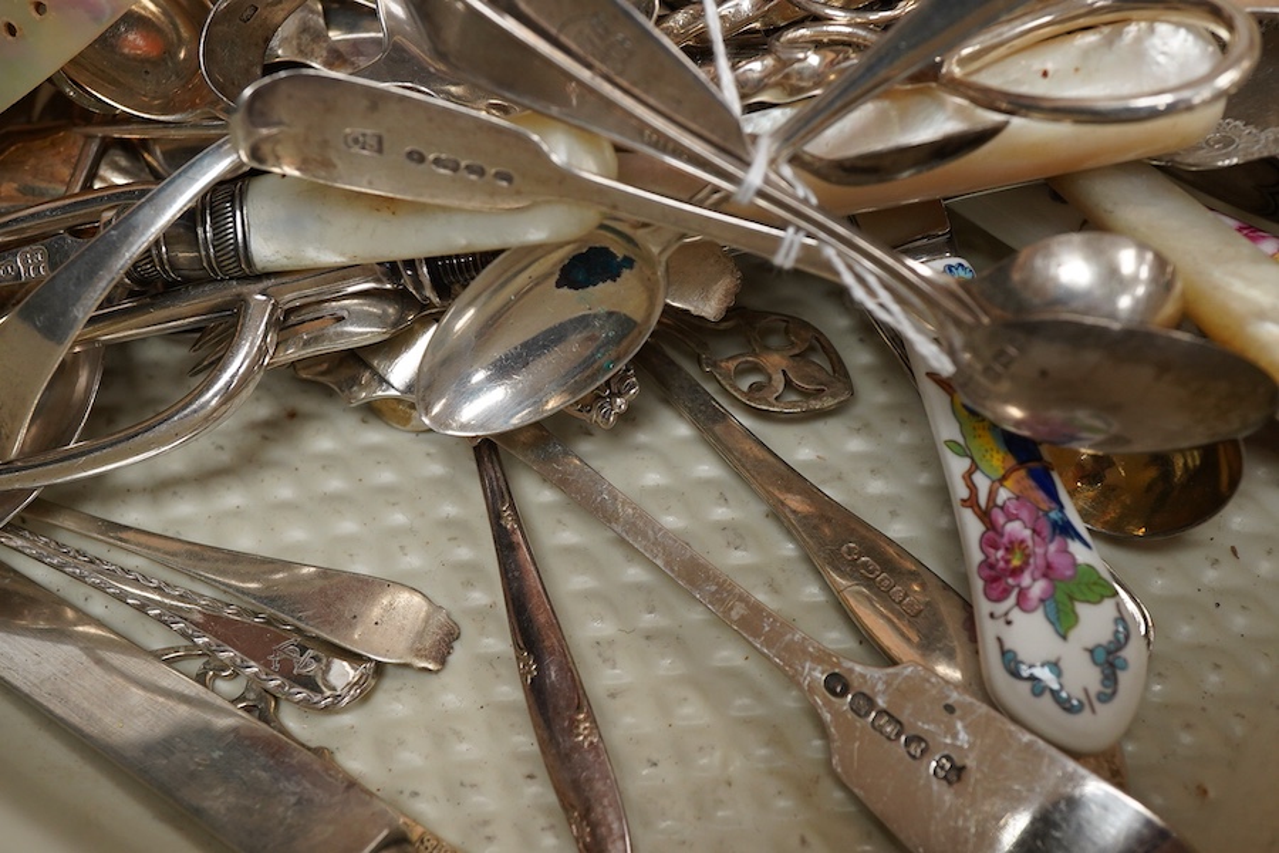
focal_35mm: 45
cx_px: 640
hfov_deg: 43.6
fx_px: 1599
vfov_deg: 29.9
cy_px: 426
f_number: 10
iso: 1250
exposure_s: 1/125
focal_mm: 30
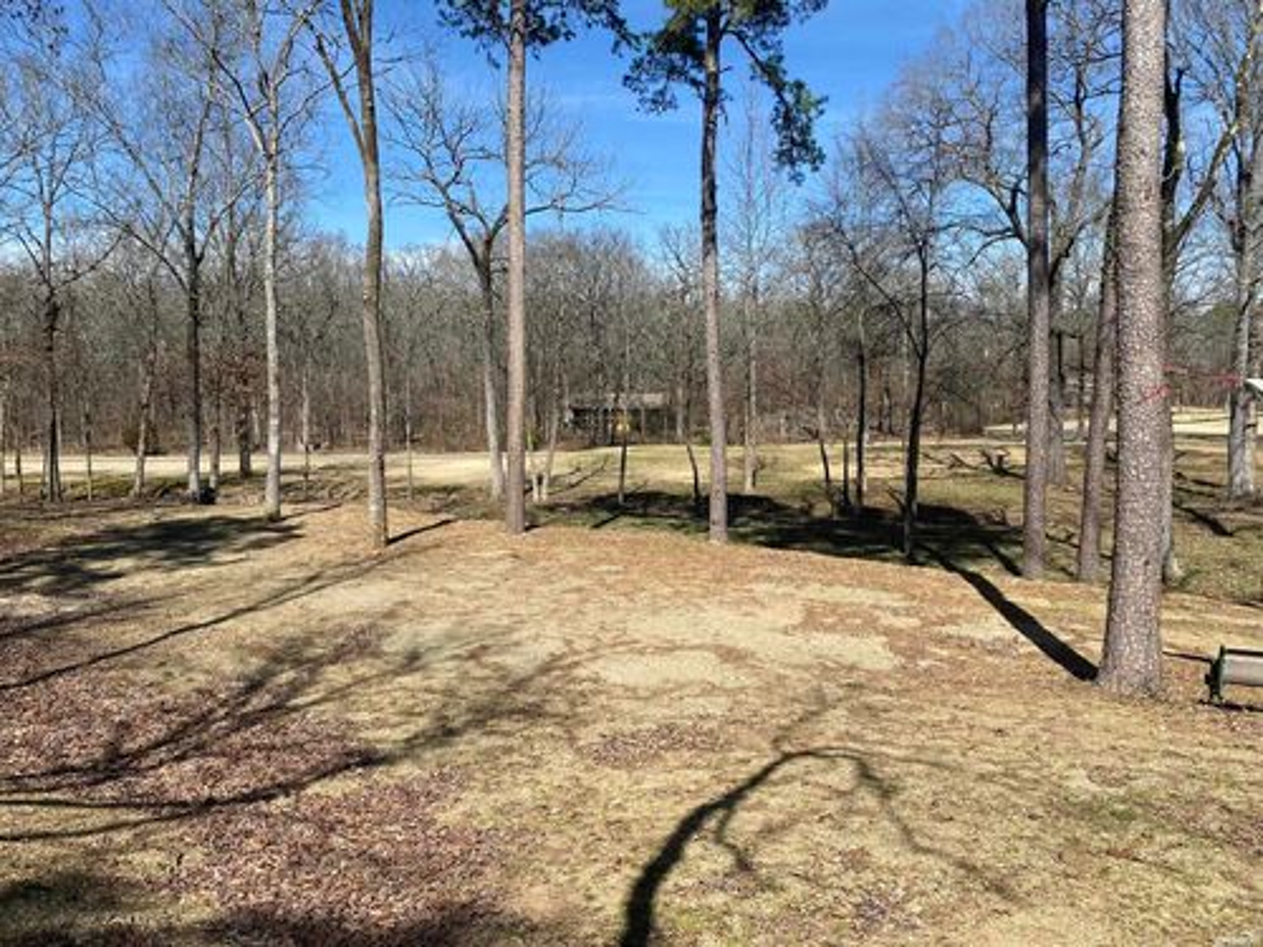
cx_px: 632
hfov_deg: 67.3
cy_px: 474
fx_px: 949
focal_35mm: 26
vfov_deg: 53.1
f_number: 1.8
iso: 32
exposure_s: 1/2625
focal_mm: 4.25
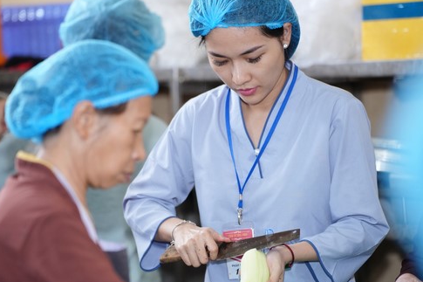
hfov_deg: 10.2
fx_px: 2361
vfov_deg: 6.8
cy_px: 163
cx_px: 176
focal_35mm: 201
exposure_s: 1/250
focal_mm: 150
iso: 2000
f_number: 2.8
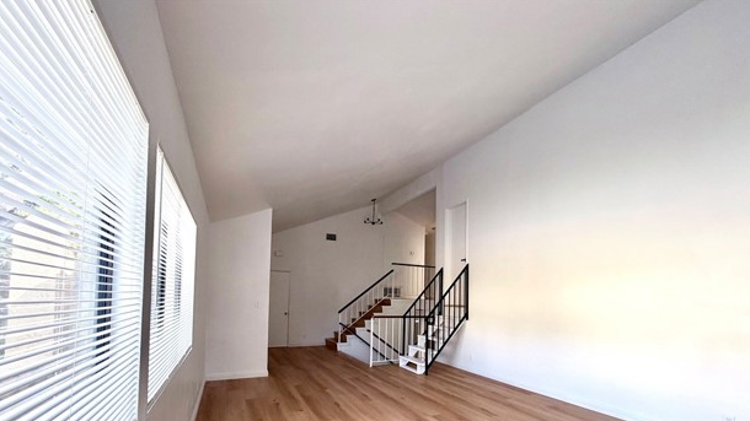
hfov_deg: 99.4
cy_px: 290
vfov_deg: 64.8
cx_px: 380
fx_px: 318
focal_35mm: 16
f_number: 2.2
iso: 100
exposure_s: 1/121
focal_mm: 2.22
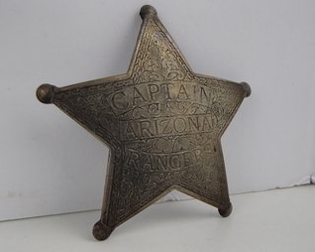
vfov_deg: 38.2
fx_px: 363
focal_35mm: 39
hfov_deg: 46.9
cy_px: 126
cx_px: 153
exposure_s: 1/160
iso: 200
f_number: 4.7
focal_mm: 6.64
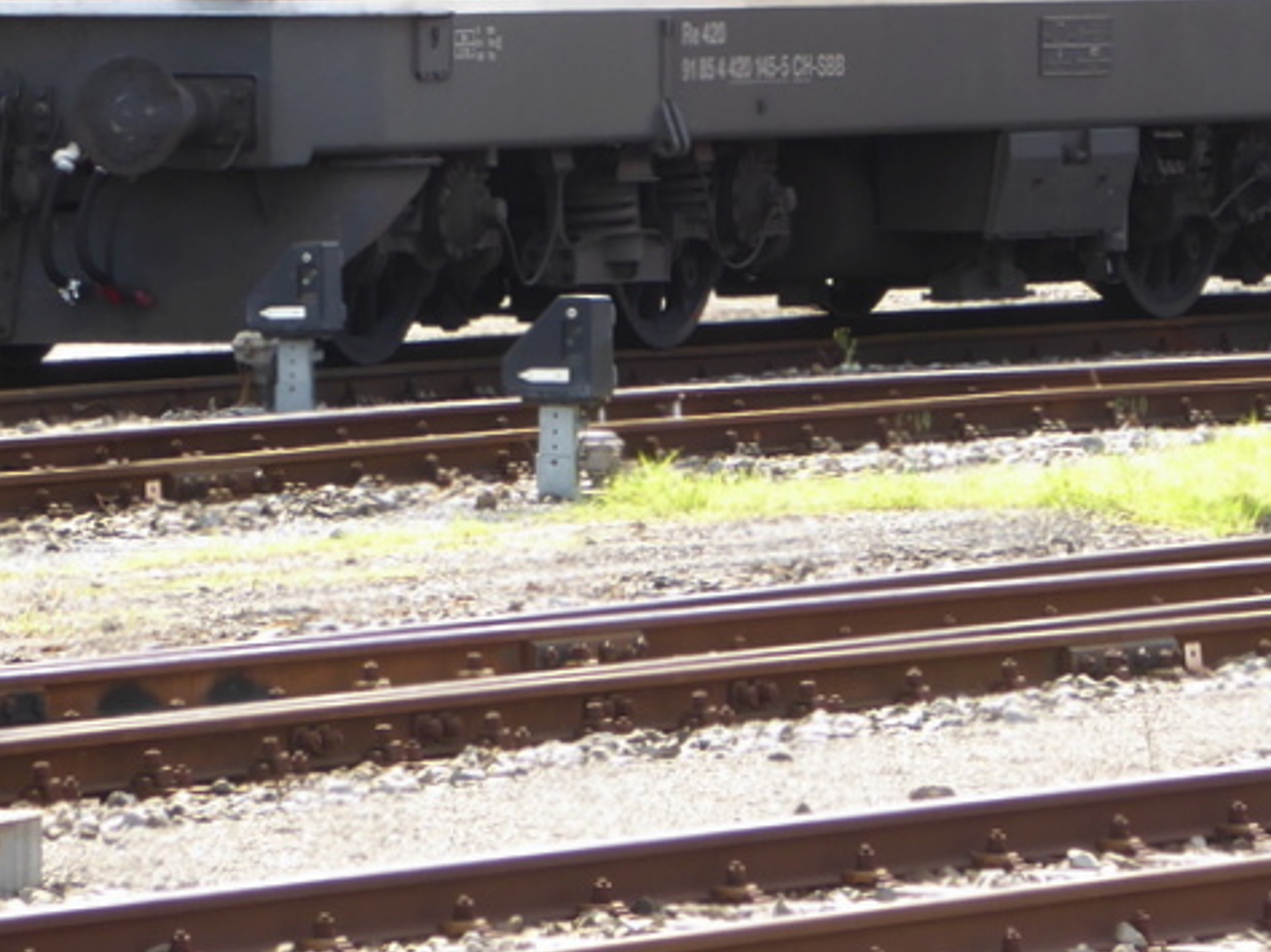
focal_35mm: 603
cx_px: 665
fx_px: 22129
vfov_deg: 2.5
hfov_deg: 3.3
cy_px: -241
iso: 100
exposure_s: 1/80
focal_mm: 38.4
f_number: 5.6
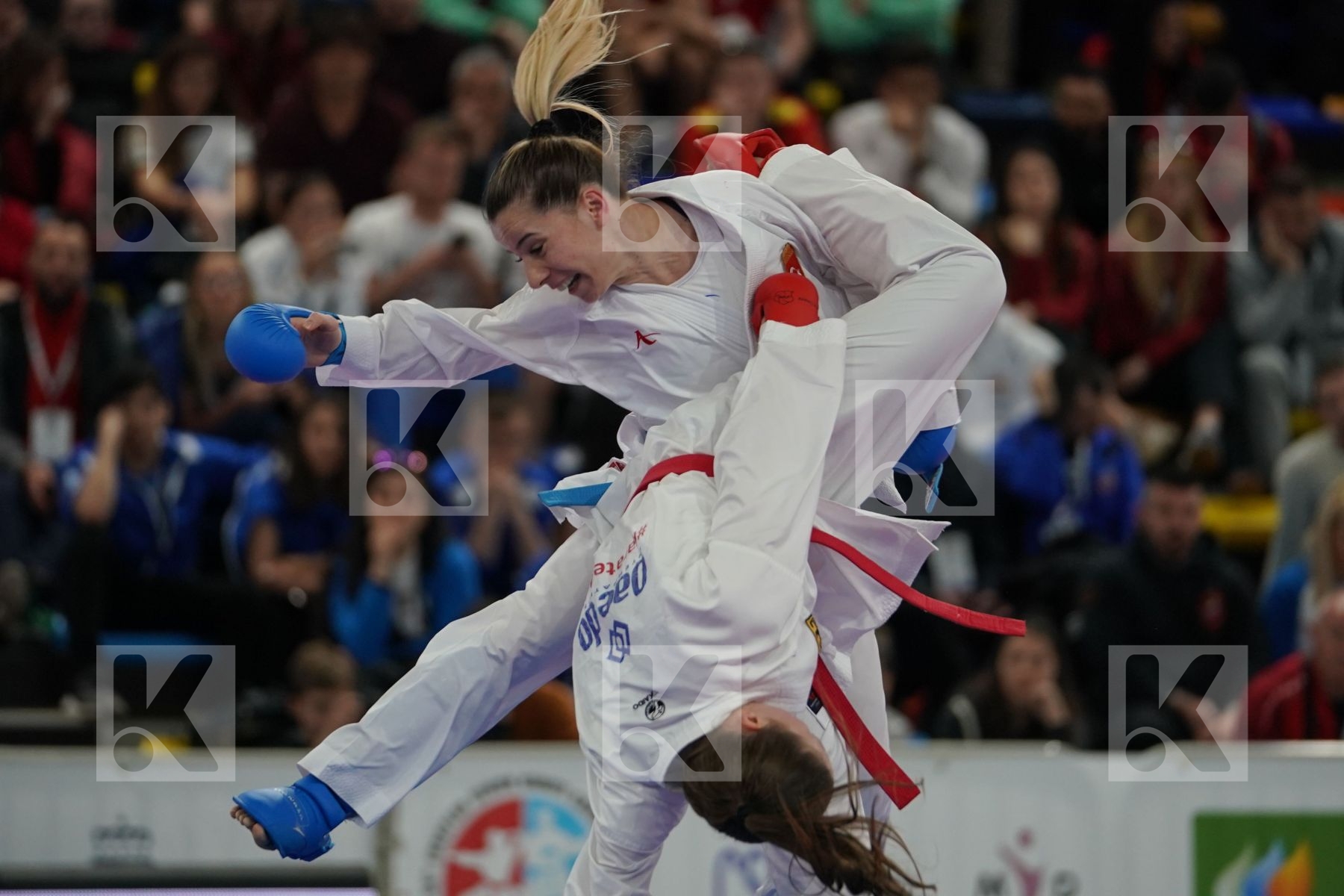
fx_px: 10863
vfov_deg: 4.7
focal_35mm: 291
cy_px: 448
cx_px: 672
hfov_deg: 7.1
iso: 1600
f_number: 2.8
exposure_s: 1/1000
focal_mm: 194
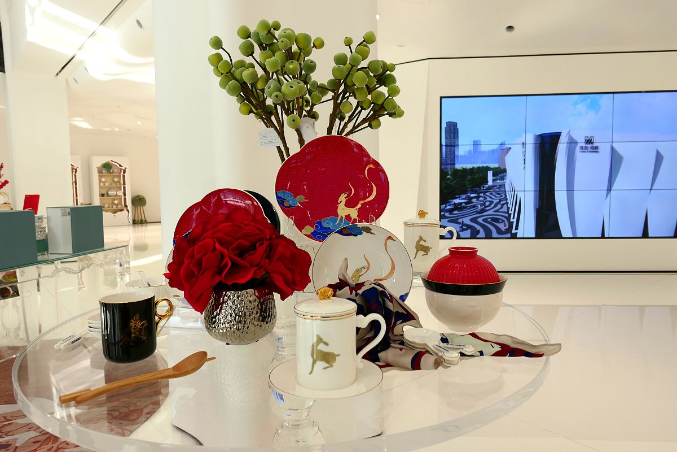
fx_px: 451
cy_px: 226
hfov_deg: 73.7
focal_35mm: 24
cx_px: 338
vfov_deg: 53.1
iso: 125
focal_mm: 8.8
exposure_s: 1/160
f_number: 2.8
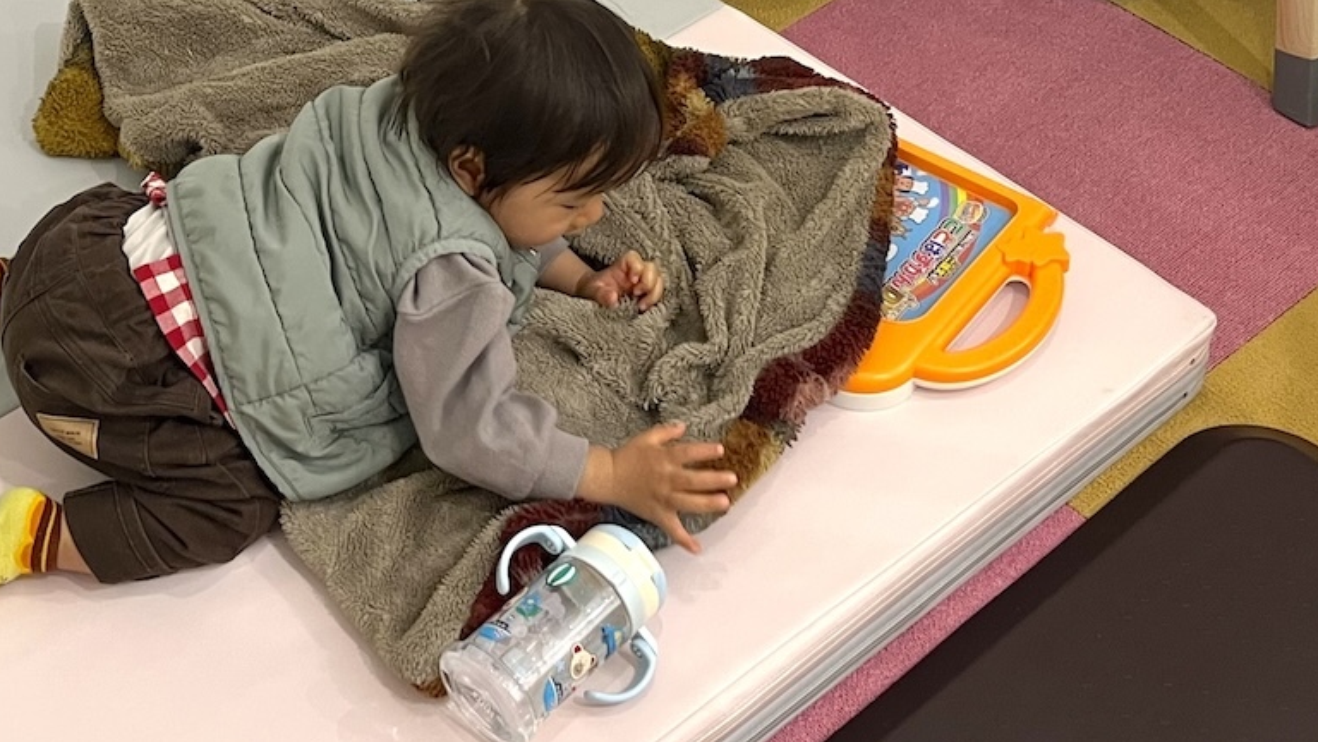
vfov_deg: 19.9
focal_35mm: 59
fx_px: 2062
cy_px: 38
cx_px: 352
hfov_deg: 34.8
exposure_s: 1/59
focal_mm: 5.1
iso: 200
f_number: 1.6
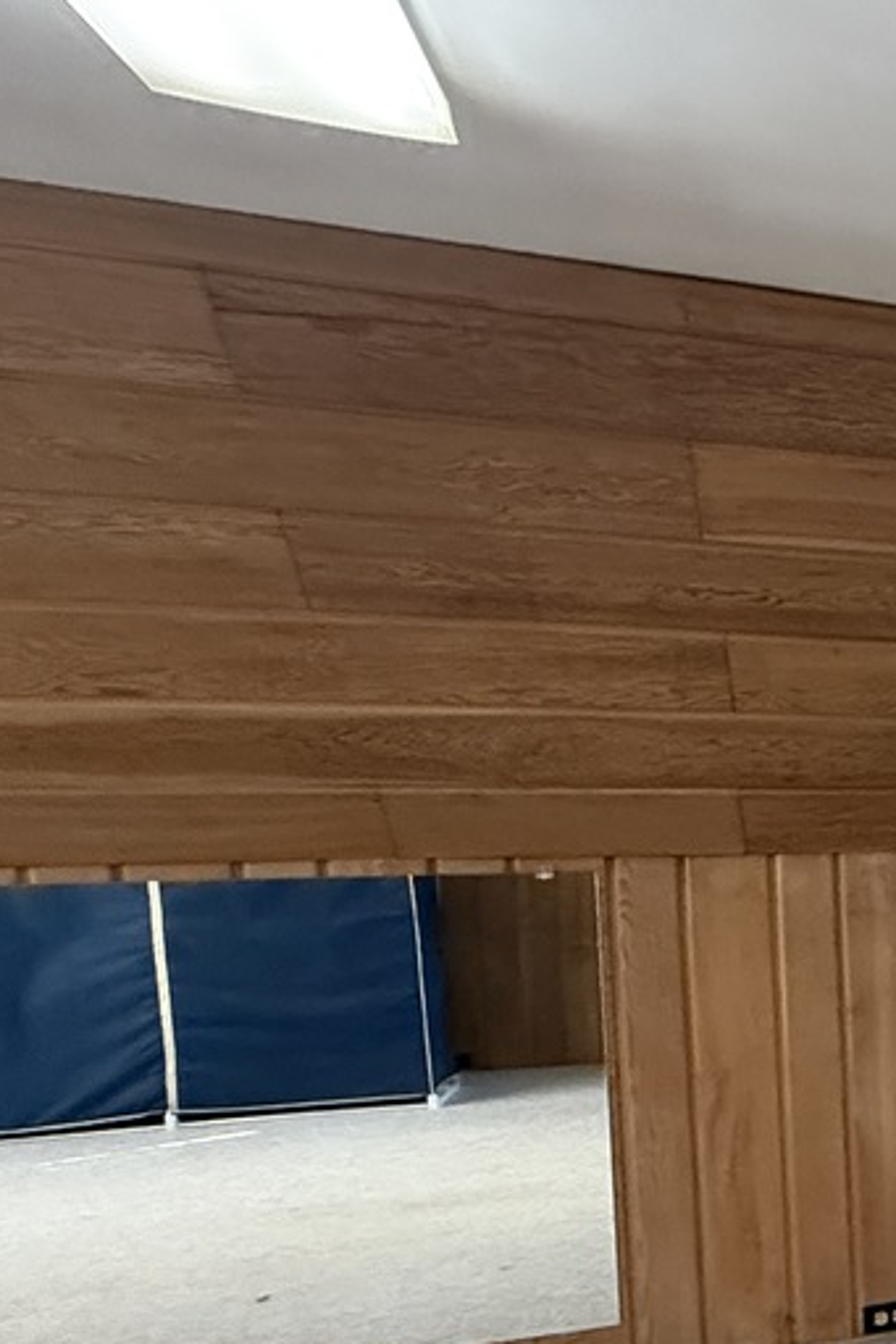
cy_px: 892
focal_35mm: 41
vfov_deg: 46.7
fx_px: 1530
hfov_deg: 19.6
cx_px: 1753
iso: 800
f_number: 2.2
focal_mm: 2.22
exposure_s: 1/60
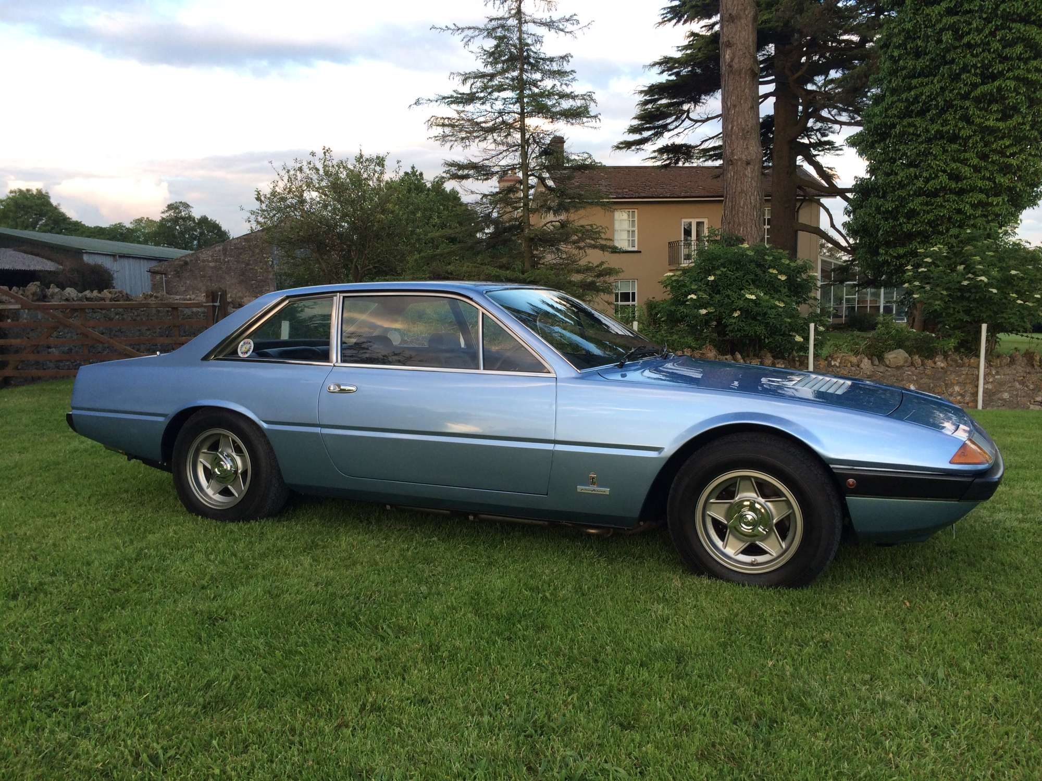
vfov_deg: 46.8
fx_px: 903
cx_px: 521
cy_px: 390
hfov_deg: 60.0
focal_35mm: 30
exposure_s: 1/120
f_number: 2.2
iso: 50
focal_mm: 4.12
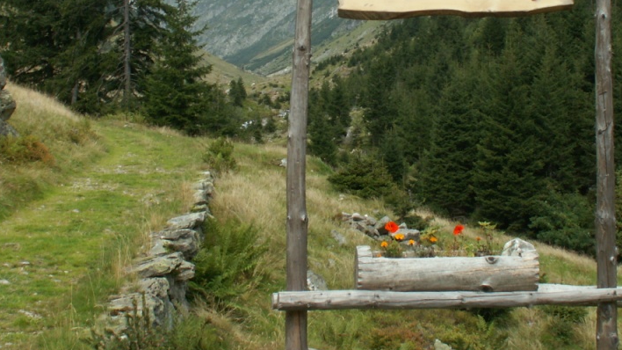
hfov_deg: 33.3
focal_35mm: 63
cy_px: 49
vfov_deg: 18.8
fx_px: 1039
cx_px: 339
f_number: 8
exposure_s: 1/60
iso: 50
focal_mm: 6.6
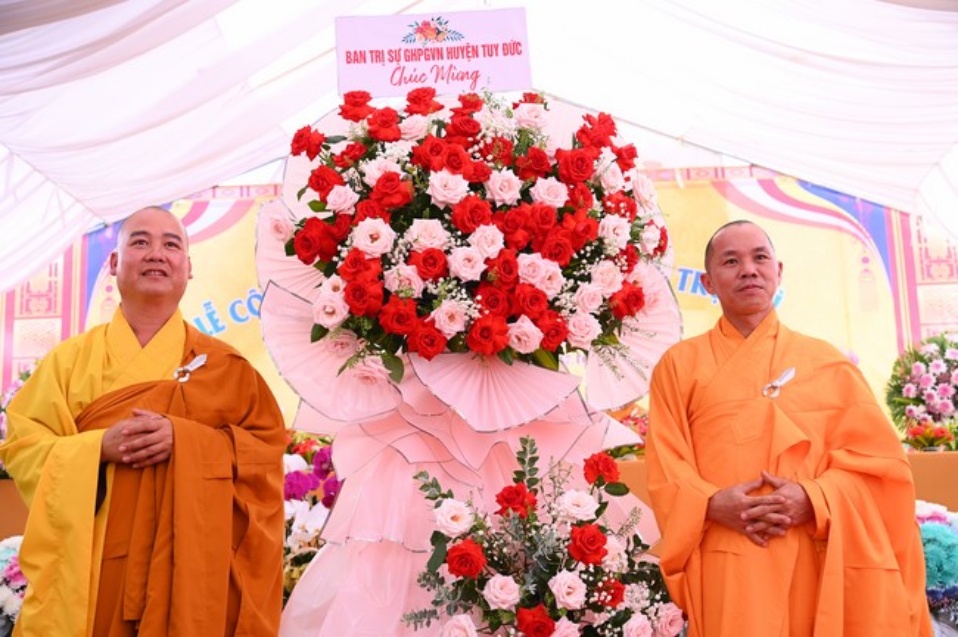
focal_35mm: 44
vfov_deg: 30.5
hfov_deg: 44.5
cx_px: 479
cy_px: 318
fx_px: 1170
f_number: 4.5
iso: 800
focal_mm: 44
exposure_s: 1/200
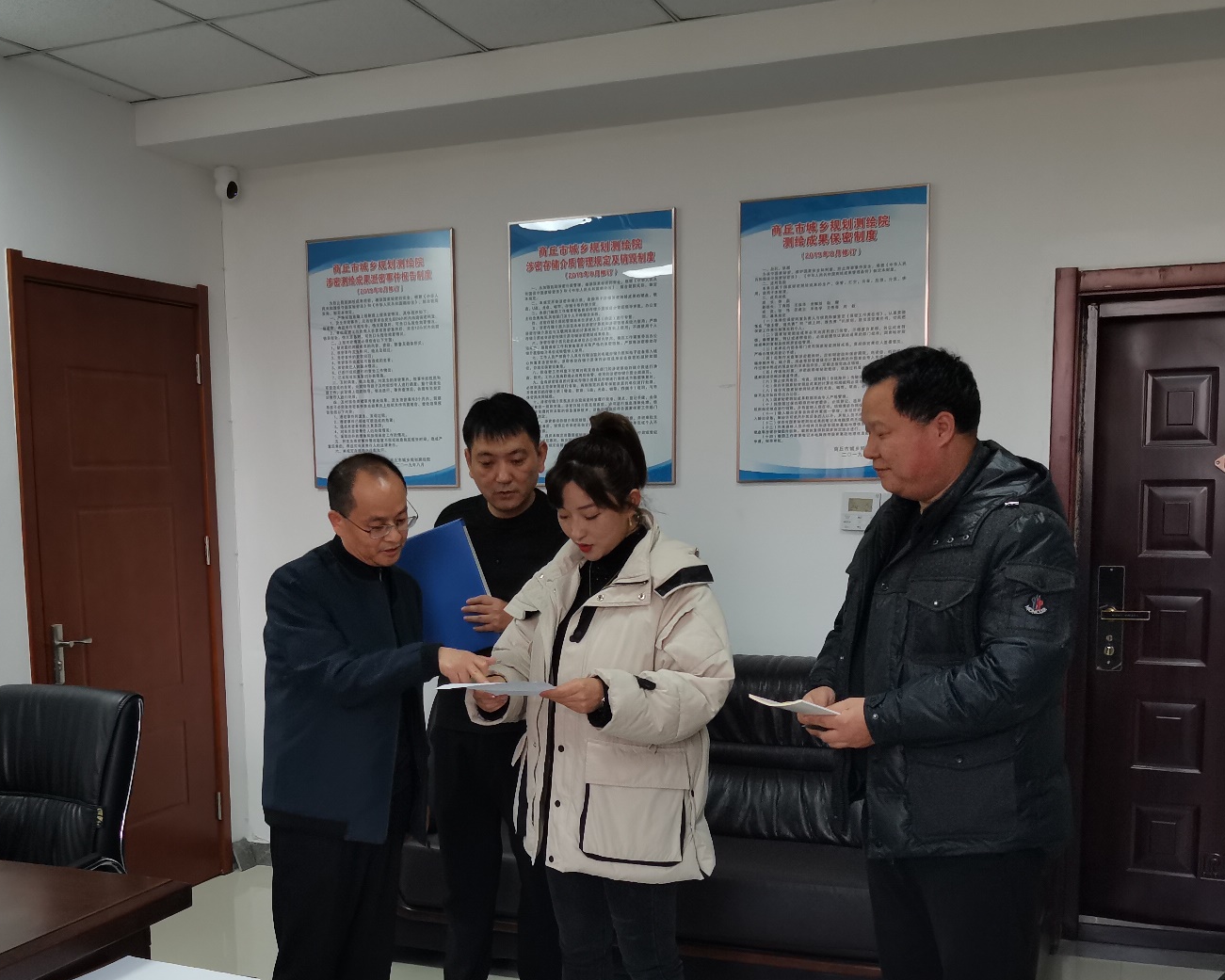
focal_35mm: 39
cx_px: 521
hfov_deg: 46.7
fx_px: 1414
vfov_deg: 37.7
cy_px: 668
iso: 400
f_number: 1.4
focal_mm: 4.66
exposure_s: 1/100
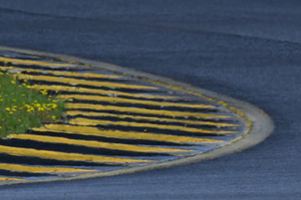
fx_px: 16629
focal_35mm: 1990
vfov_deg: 0.7
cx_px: 396
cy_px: 23
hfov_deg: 1.0
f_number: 11
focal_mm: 500
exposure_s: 1/640
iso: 500
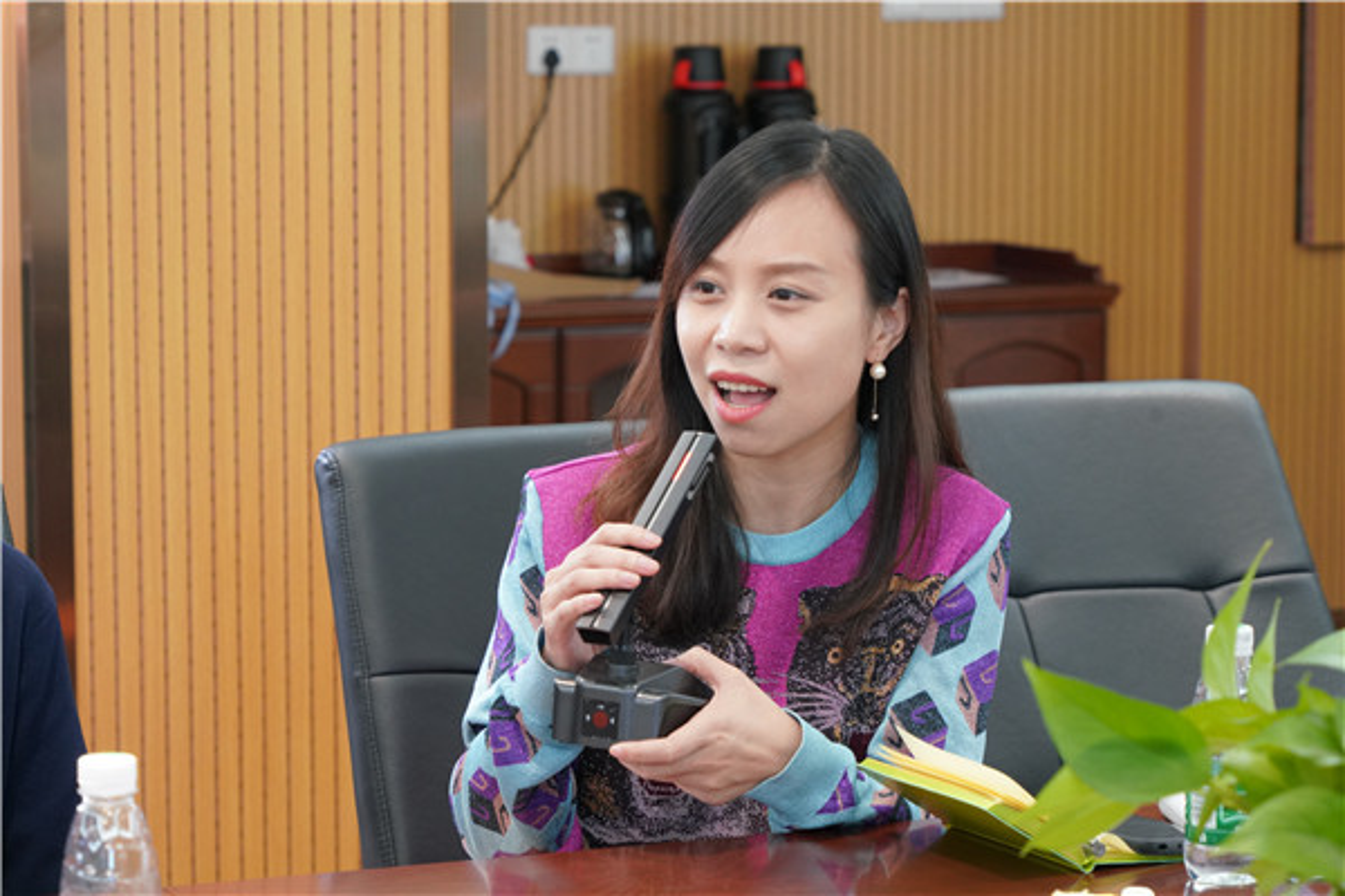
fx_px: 3960
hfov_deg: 19.3
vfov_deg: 12.9
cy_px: 448
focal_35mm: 106
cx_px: 672
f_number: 8
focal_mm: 106
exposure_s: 1/15
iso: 2500
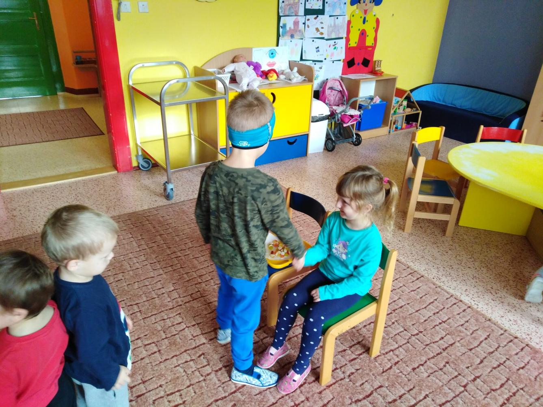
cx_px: 272
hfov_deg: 67.3
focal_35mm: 26
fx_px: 408
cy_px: 204
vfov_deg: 53.1
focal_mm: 3.46
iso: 236
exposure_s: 1/33.3
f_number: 2.2
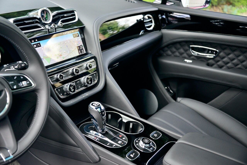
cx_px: 124
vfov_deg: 29.9
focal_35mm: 45
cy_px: 82
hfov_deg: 43.6
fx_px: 309
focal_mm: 45
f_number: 4.2
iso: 800
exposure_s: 1/100
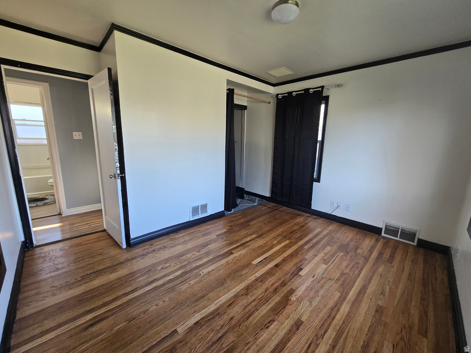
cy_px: 176
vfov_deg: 89.9
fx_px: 177
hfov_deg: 106.2
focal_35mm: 13
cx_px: 236
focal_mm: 2.2
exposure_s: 1/60
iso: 125
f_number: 2.2
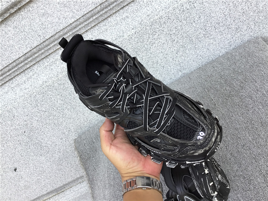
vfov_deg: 45.4
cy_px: 100
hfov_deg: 58.4
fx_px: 240
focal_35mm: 31
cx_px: 134
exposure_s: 1/127
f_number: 2.4
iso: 25
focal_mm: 3.3
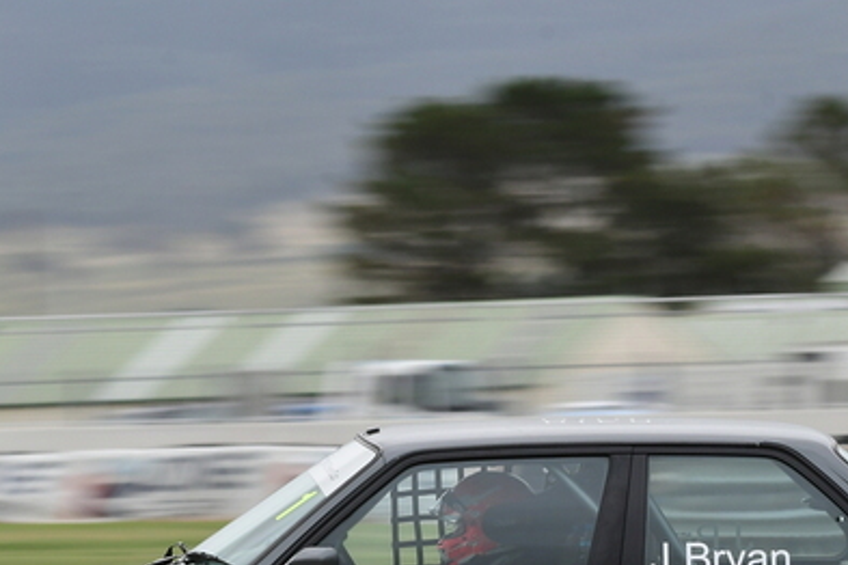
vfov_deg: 2.3
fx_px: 14391
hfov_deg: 3.4
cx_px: 466
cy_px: 357
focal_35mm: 611
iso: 320
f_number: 13
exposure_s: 1/160
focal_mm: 200
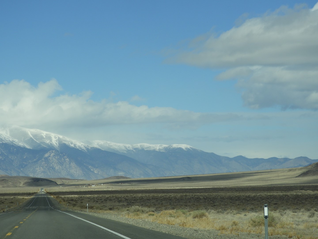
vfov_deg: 11.0
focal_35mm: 135
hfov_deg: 14.6
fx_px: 1240
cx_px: 159
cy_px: 120
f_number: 5
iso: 100
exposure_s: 1/1000
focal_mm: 24.2
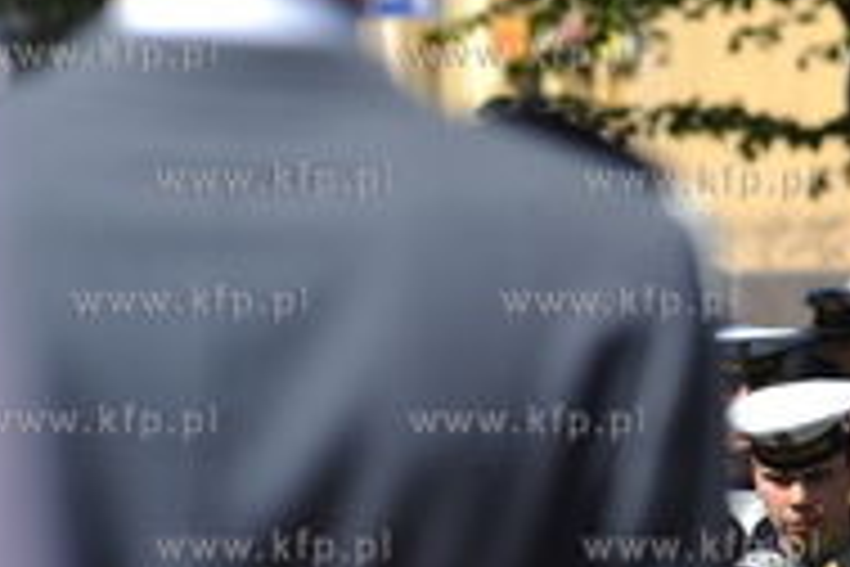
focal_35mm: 360
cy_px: 238
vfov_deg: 3.8
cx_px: 859
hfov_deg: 5.7
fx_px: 8499
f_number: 5.6
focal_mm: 170
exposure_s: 1/500
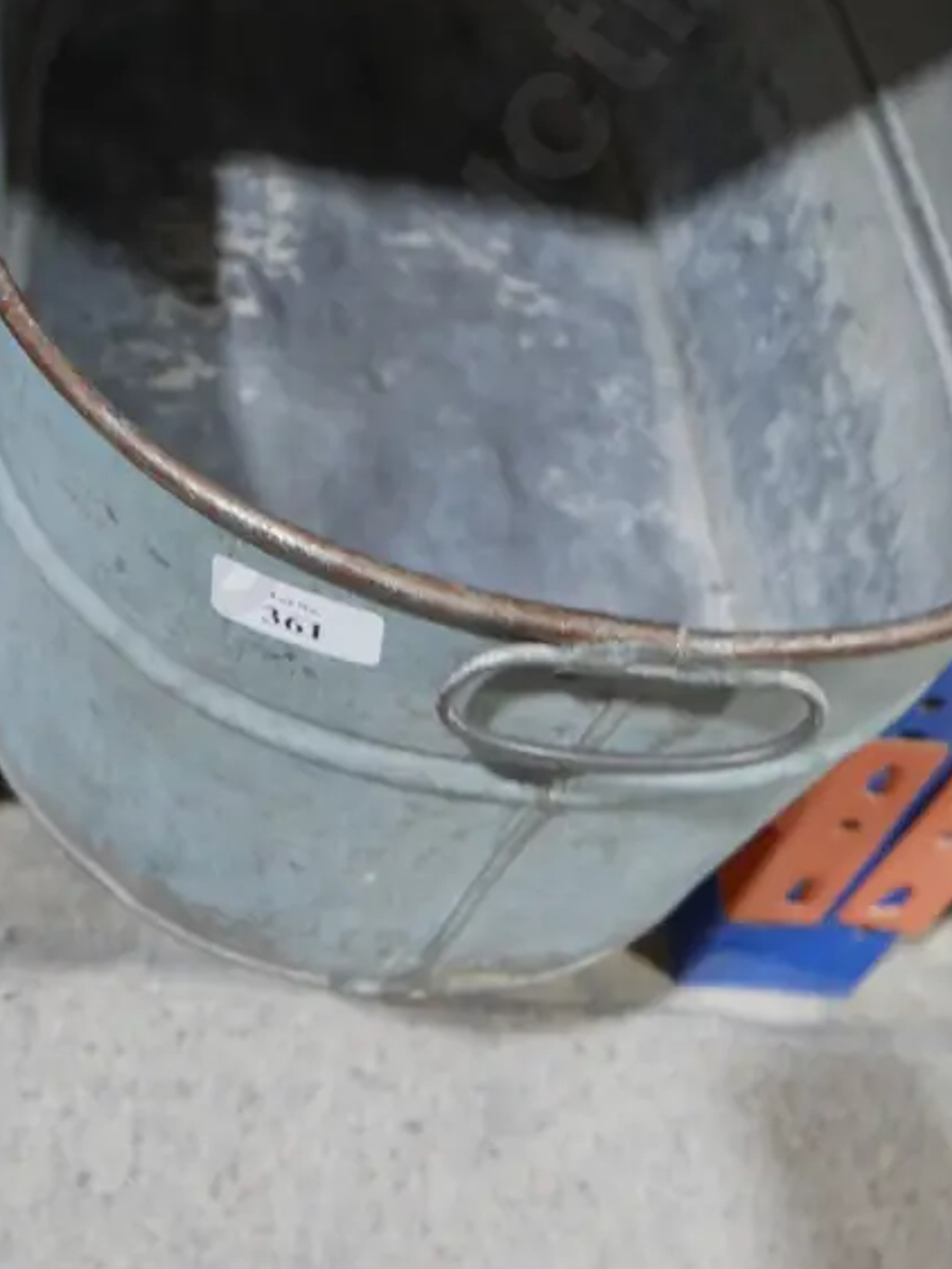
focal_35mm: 51
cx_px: 497
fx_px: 1869
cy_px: 201
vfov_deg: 35.9
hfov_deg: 28.6
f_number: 3.5
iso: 640
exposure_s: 1/60
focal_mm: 14
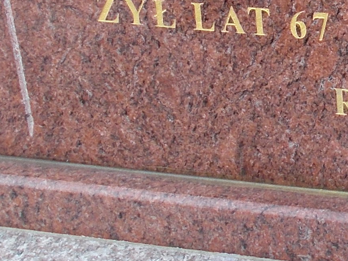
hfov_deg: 13.9
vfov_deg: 10.4
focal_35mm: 138
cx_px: 408
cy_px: -108
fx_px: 1387
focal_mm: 4.6
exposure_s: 1/160
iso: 80
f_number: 3.2
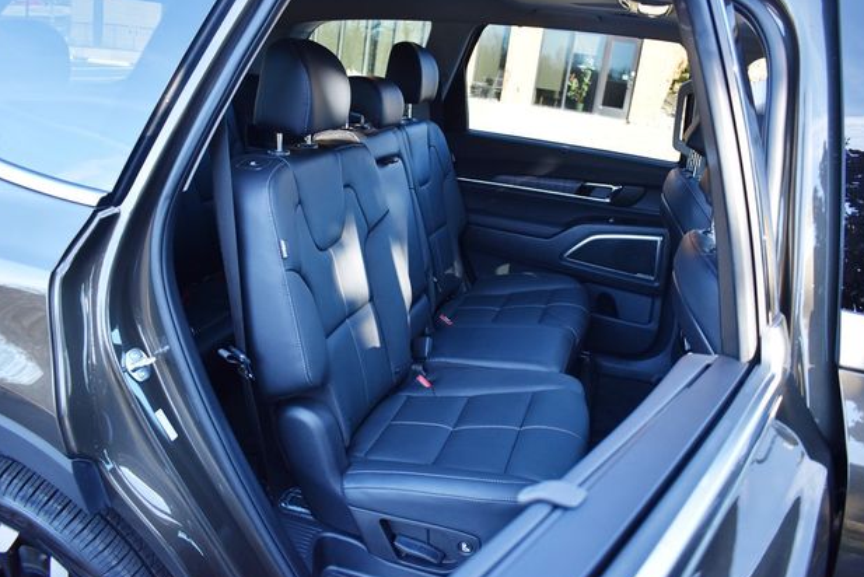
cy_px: 291
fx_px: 672
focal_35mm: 28
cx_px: 436
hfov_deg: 65.4
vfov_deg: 46.4
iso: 640
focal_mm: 18
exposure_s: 1/250
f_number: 3.5
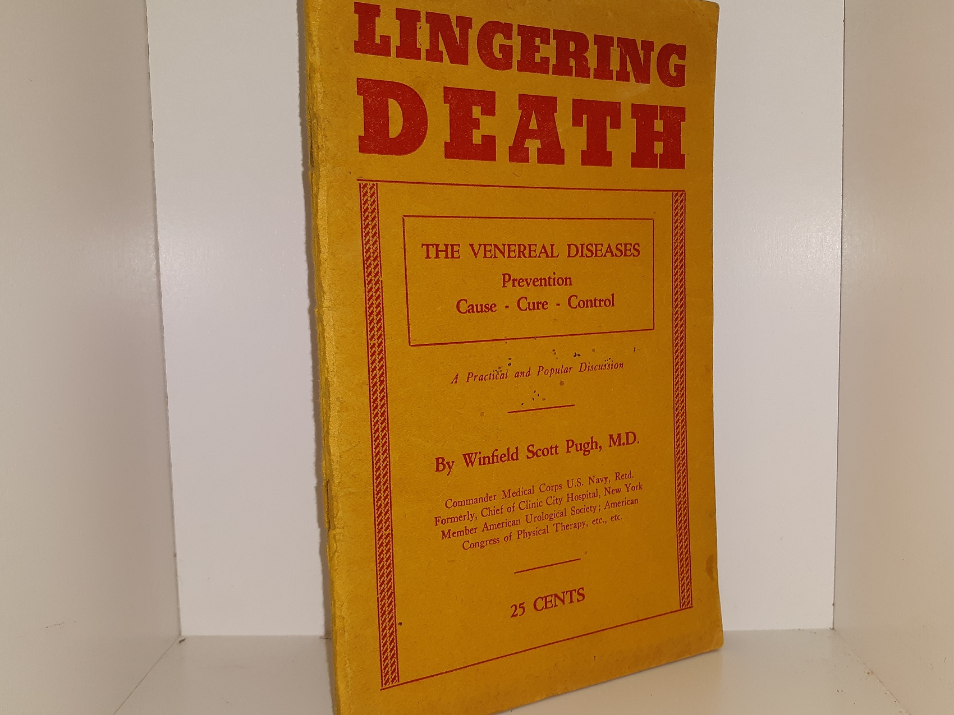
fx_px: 937
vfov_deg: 41.8
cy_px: 366
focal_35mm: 34
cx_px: 507
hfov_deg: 53.9
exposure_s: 1/189
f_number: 1.7
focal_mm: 3.7
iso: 40
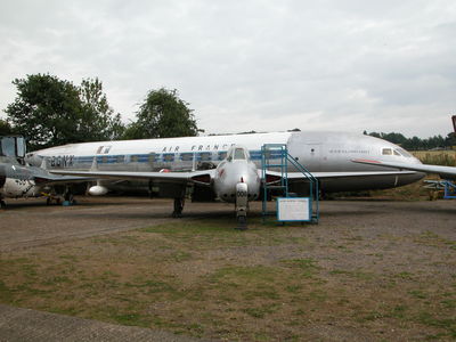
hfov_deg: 52.6
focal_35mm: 35
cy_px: 171
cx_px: 228
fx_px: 461
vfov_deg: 40.7
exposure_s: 1/346
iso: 100
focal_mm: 8.9
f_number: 6.3
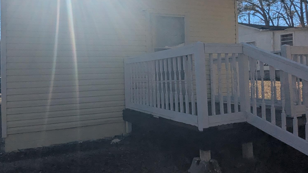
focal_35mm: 30
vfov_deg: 38.7
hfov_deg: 63.7
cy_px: 64
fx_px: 245
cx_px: 122
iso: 38
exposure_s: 1/10753
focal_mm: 2.35
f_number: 2.2
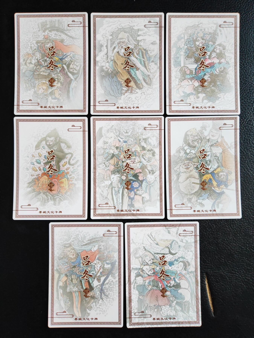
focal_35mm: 27
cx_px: 127
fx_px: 264
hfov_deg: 51.4
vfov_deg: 65.3
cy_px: 169
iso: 320
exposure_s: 1/100
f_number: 1.8
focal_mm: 5.53
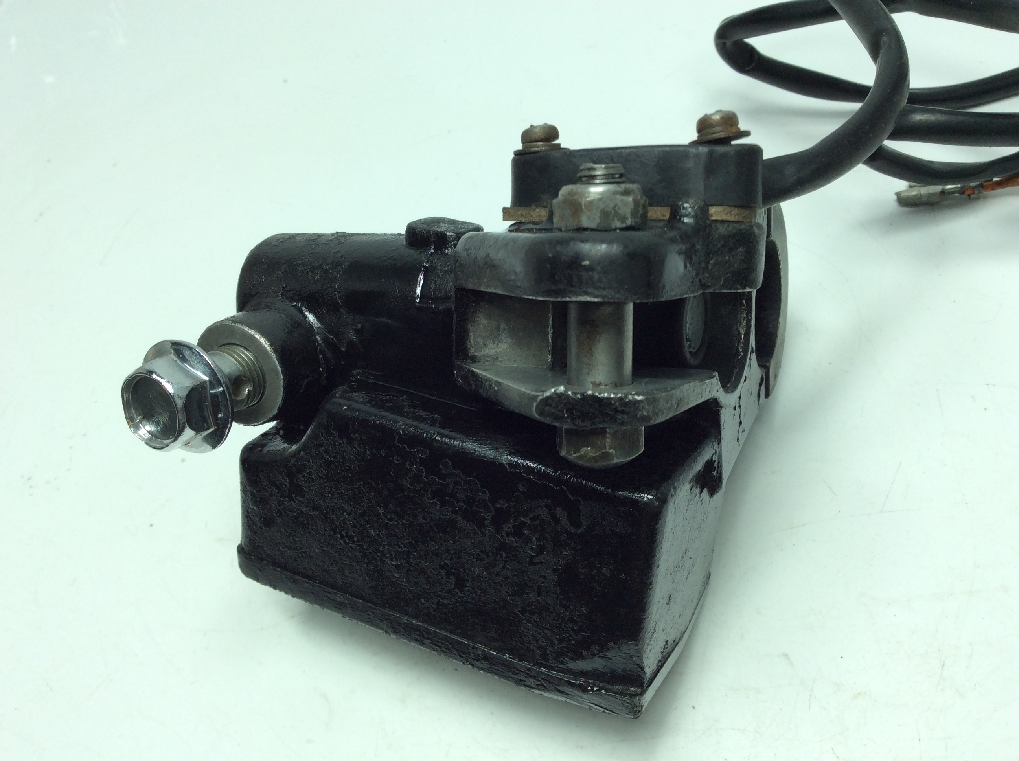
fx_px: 941
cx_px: 510
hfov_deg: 56.9
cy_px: 380
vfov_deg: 44.1
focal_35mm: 32
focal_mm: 3.3
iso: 32
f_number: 2.4
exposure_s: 1/296
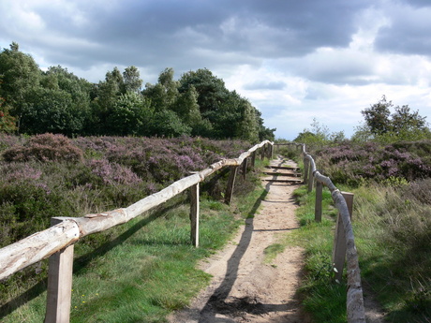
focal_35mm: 35
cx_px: 216
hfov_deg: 52.6
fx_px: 436
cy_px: 162
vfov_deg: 40.7
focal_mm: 7.4
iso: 80
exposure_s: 1/250
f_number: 5.6
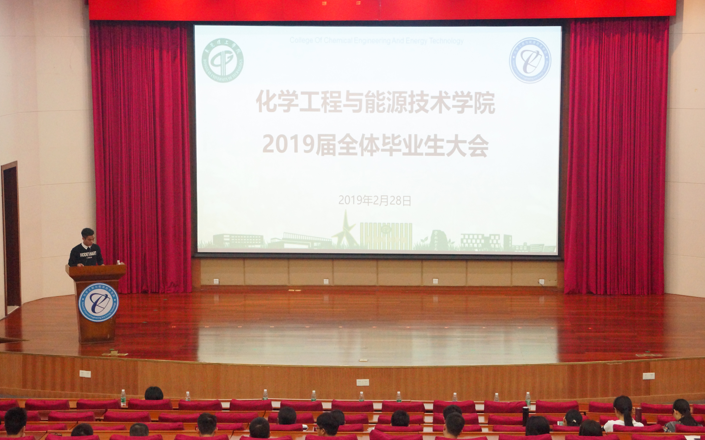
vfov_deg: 8.6
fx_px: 2940
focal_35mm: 153
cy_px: 209
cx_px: 352
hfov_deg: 13.7
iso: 2500
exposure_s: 1/60
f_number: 5.6
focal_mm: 100
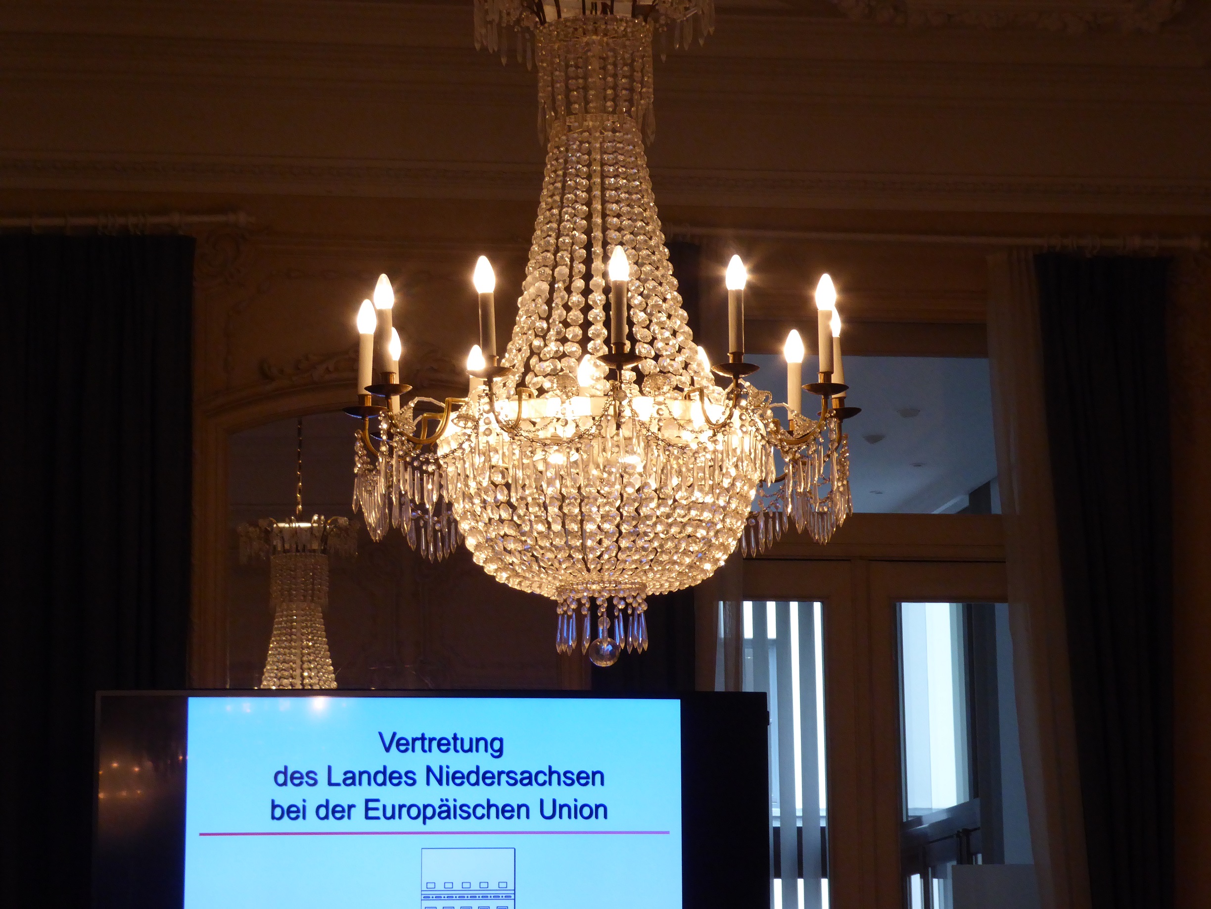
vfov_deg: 14.0
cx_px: 606
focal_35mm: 106
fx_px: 3708
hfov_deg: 18.5
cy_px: 454
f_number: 5.1
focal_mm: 19
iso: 400
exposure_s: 1/60
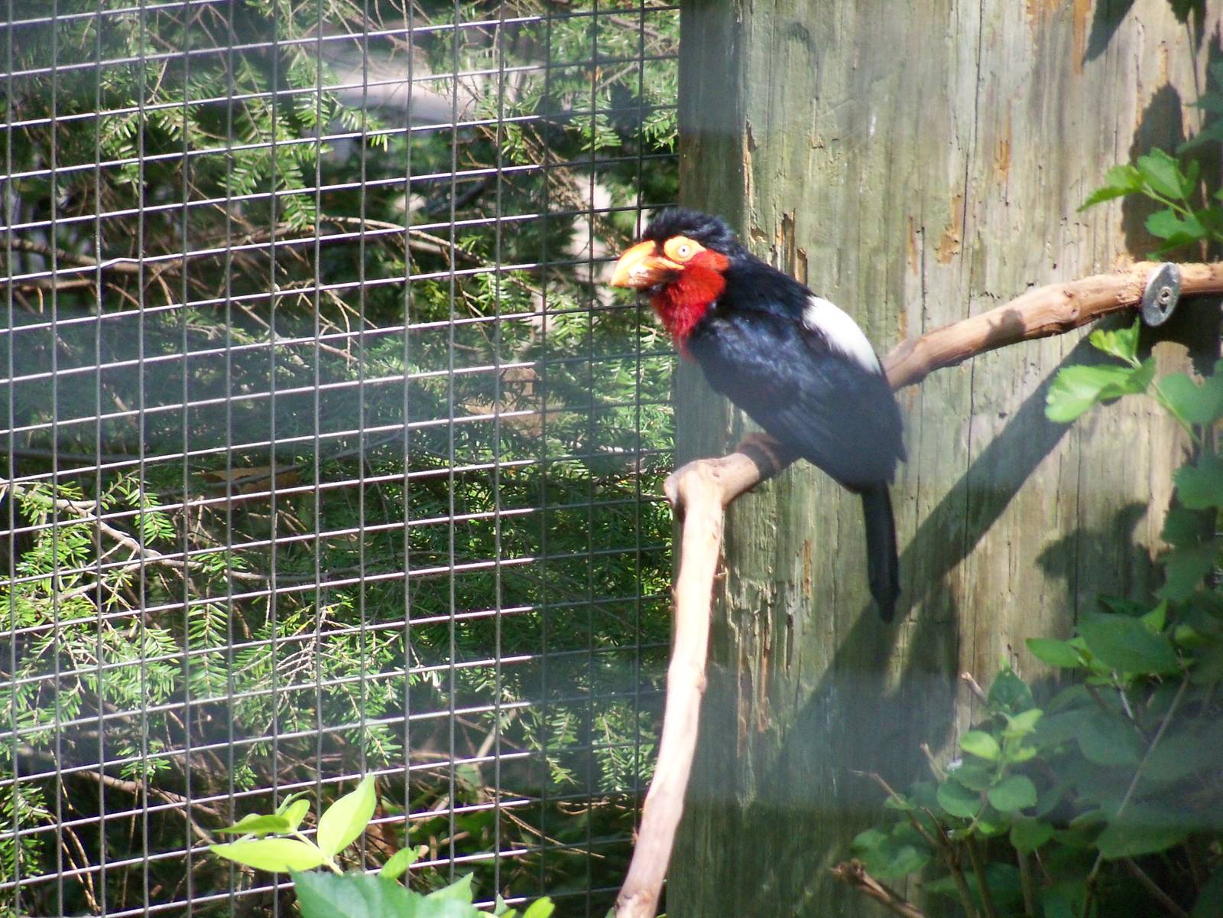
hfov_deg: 5.7
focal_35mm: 350
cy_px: 459
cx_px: 612
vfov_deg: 4.2
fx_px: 12366
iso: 400
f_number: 8.5
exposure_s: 1/125
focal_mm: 62
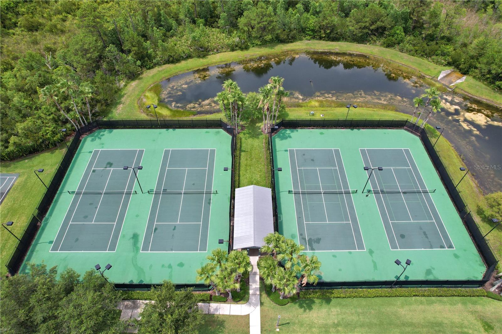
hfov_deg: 78.6
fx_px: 307
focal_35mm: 22
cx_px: 251
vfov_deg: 57.2
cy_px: 167
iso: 200
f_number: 2.8
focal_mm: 8.38
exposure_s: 1/3200
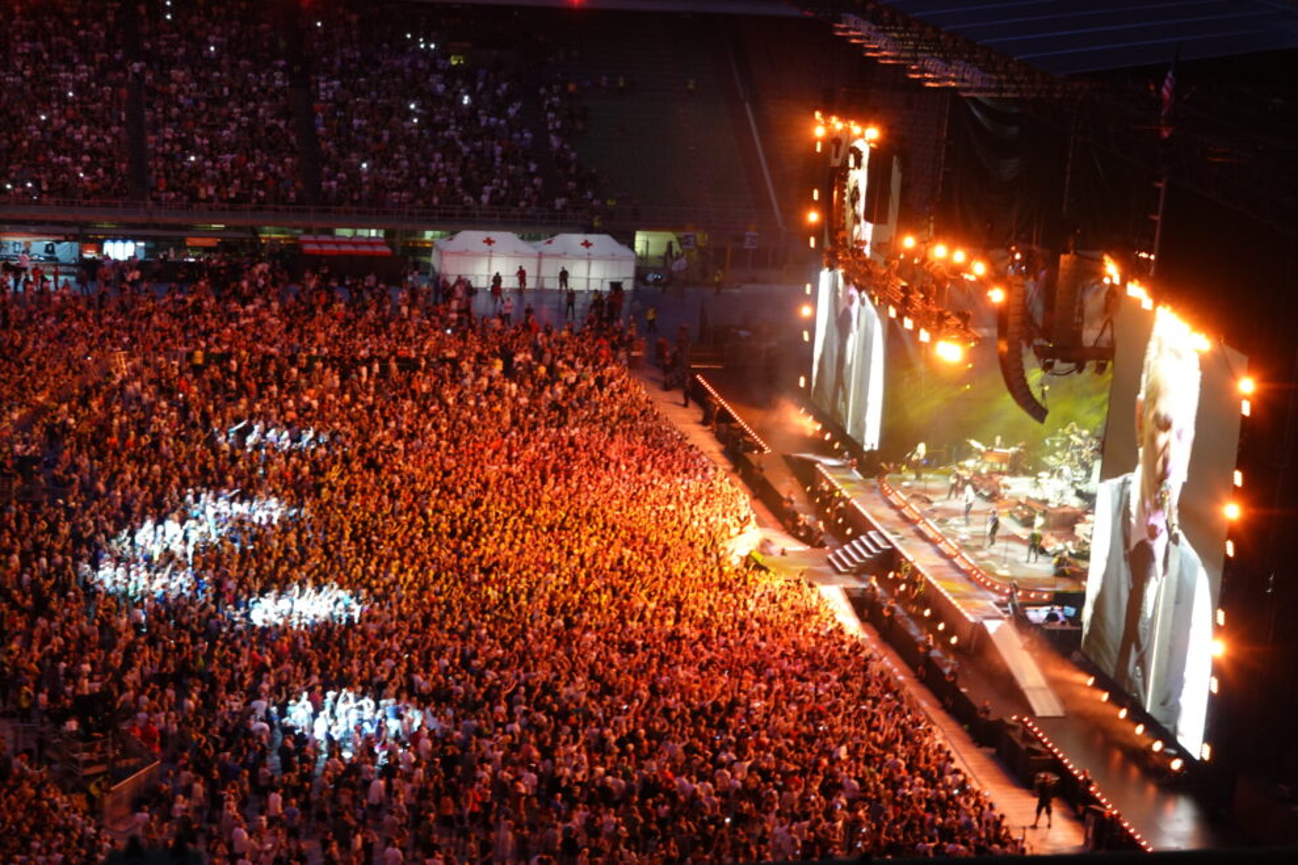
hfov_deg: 26.0
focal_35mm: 78
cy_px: 432
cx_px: 649
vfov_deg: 17.5
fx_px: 2812
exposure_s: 1/13
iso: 800
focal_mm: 28.54
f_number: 4
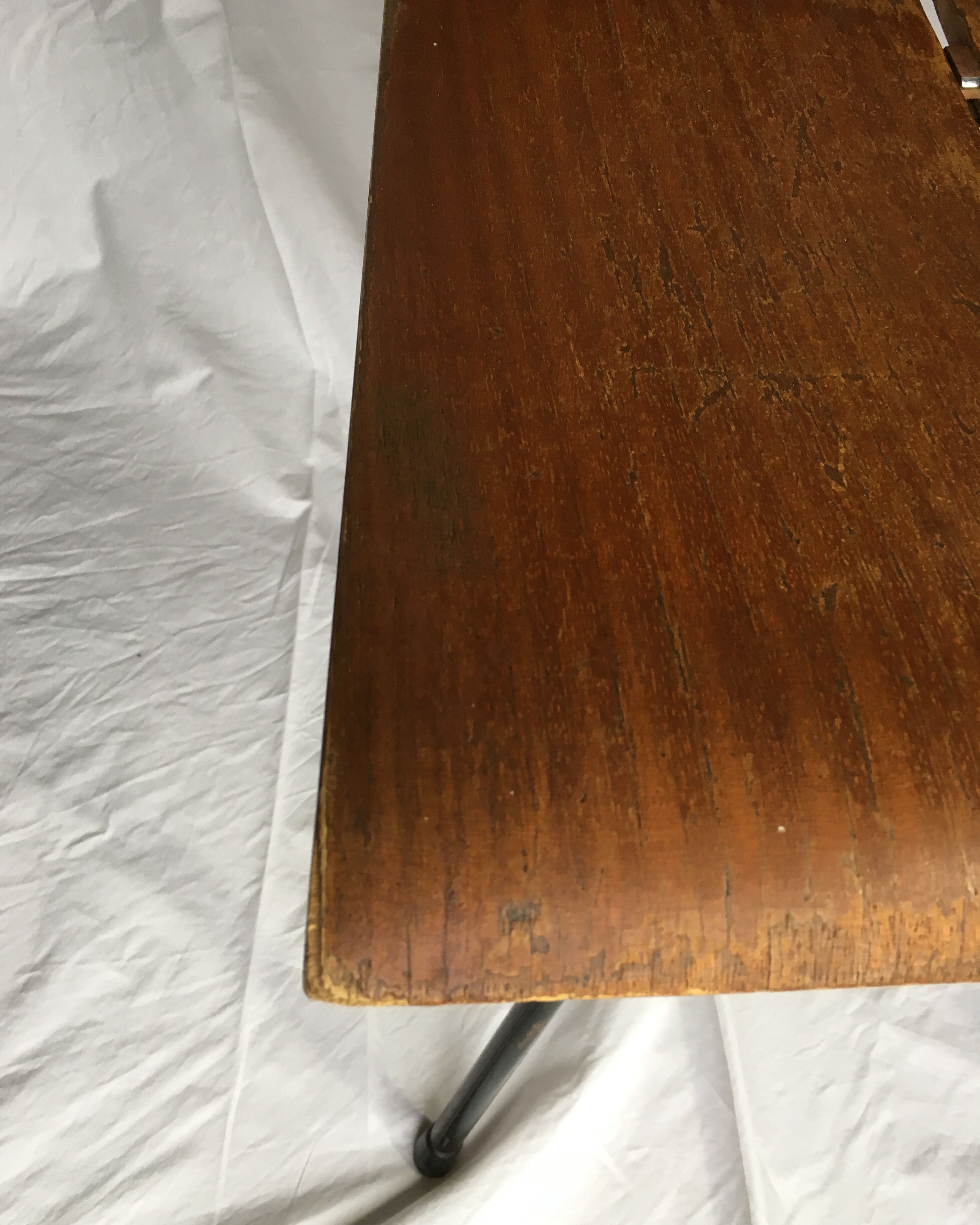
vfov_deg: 57.2
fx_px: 1124
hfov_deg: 47.1
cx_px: 477
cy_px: 626
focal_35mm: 31
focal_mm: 4.15
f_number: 2.2
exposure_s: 1/33
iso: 64
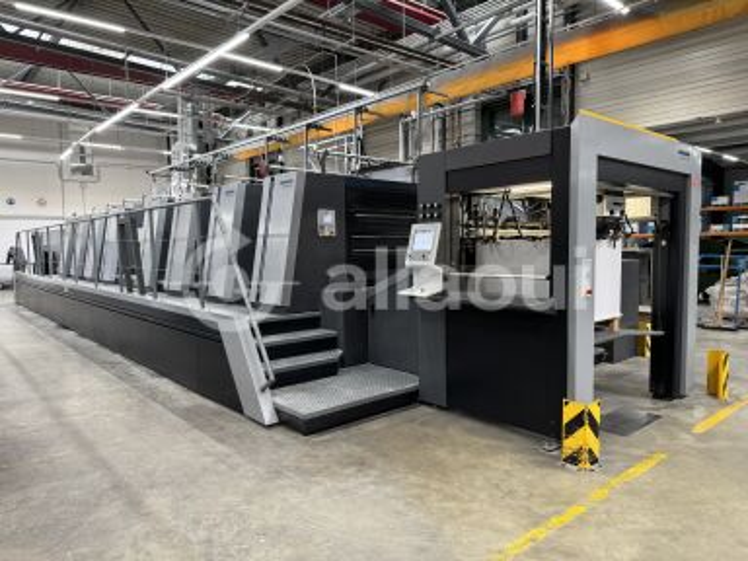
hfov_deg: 71.6
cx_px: 374
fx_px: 519
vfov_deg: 56.8
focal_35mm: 24
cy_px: 280
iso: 200
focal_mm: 6.76
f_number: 1.78
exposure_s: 1/76
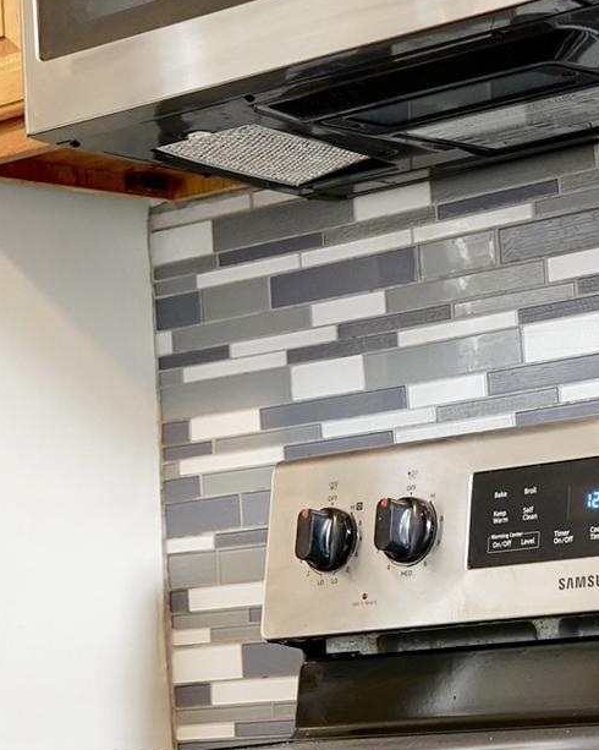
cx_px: 546
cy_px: 434
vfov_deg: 18.1
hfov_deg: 14.4
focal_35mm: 106
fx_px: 2350
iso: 1600
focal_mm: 30
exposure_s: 1/160
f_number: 3.2
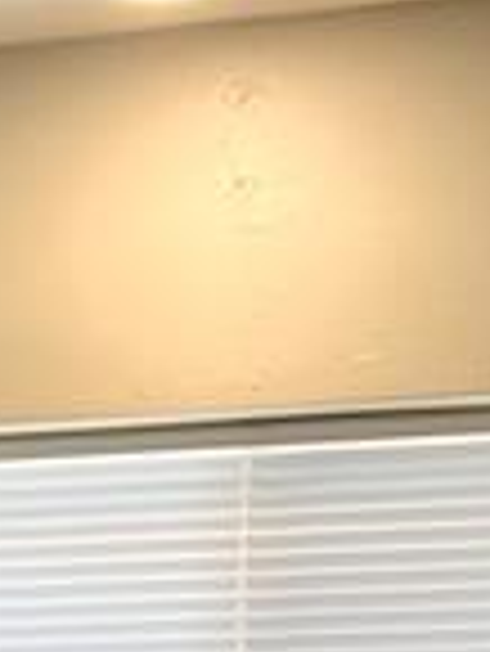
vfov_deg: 12.0
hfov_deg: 10.5
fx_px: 2601
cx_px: -180
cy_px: 1470
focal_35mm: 138
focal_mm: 5.7
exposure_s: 1/120
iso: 64
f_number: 1.5
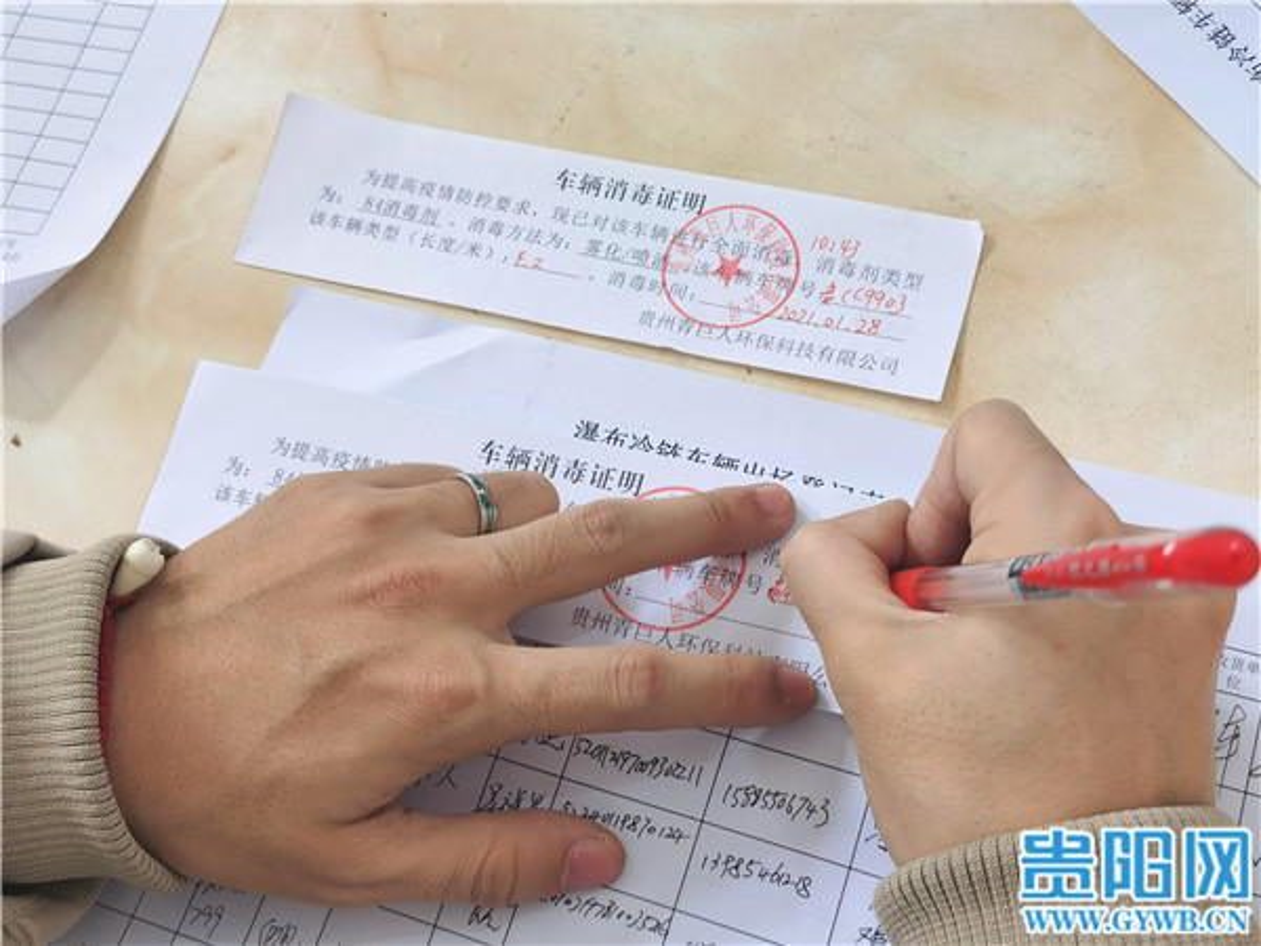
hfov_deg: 43.9
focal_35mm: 43
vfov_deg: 33.6
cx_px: 630
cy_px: 473
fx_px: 1566
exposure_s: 1/100
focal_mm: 5.56
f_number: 1.6
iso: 80
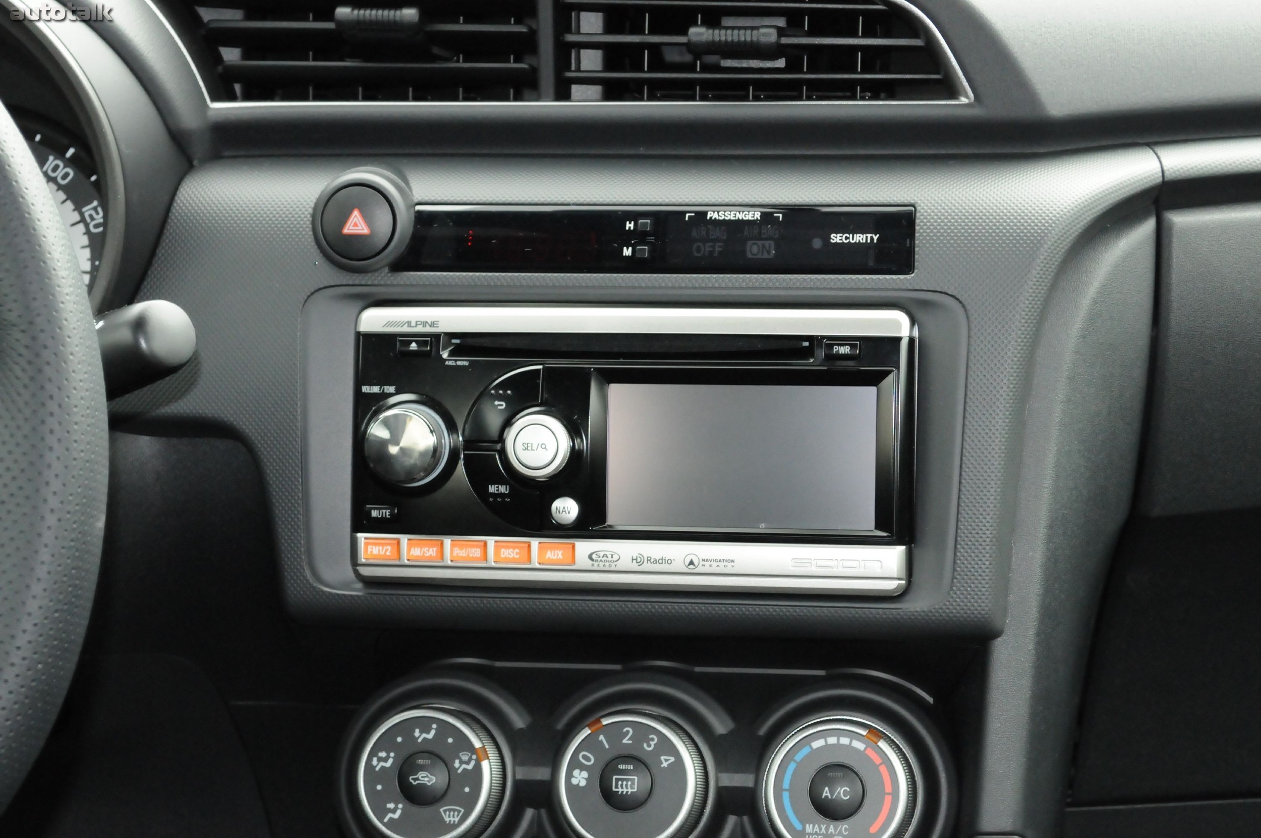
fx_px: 2887
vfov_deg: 16.5
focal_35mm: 82
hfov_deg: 24.6
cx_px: 630
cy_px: 419
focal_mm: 55
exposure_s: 1/60
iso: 2500
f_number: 8
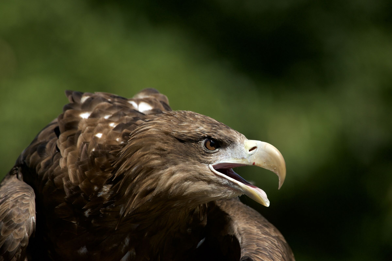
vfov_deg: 2.8
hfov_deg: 4.1
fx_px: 5446
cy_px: 130
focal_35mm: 500
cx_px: 196
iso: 400
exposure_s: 1/2500
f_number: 8
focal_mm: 500
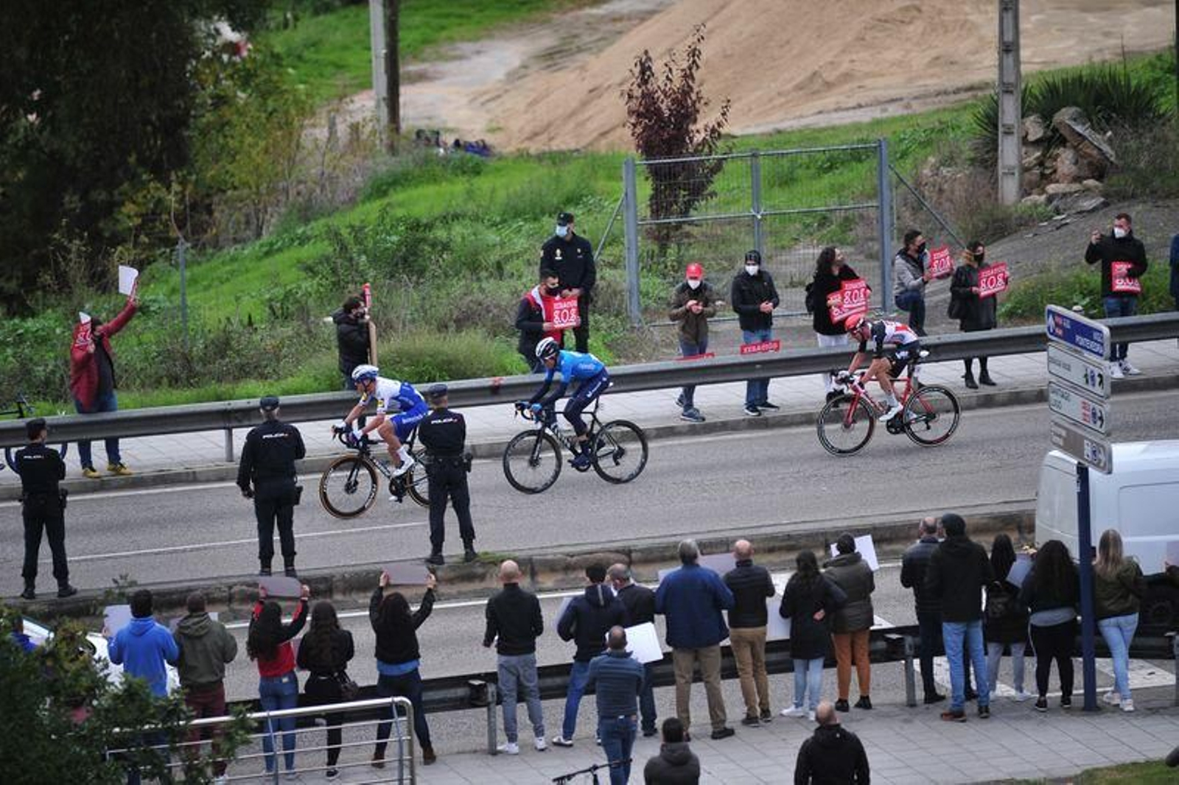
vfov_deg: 4.6
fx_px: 9822
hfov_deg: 6.9
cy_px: 392
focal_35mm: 300
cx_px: 590
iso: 400
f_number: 2.8
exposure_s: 1/1000
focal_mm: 300
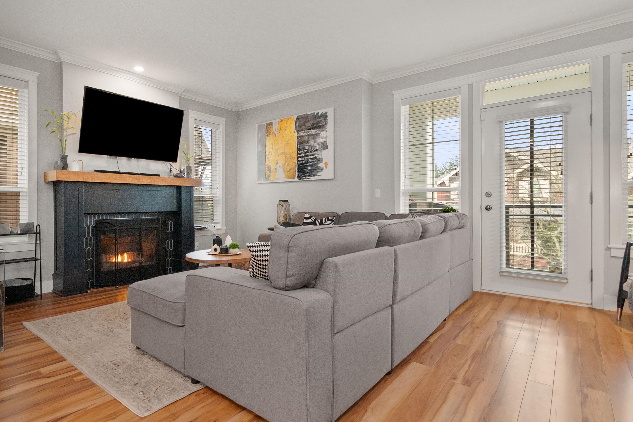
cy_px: 212
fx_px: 316
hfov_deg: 89.5
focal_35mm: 18
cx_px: 273
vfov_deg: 67.4
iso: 320
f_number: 7.1
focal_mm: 10
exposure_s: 1/30
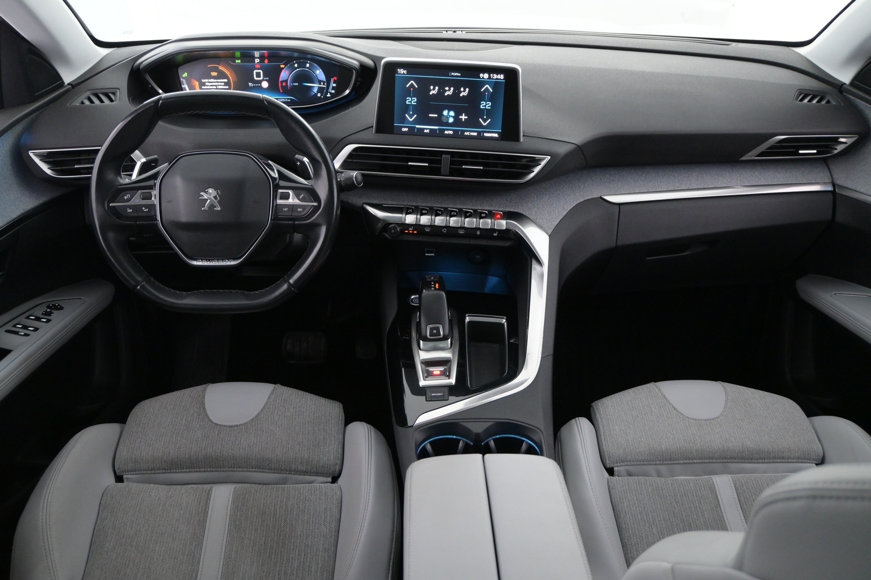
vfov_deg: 41.7
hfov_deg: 59.5
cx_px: 436
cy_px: 290
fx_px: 762
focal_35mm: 32
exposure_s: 1/50
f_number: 4
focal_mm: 21
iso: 2500
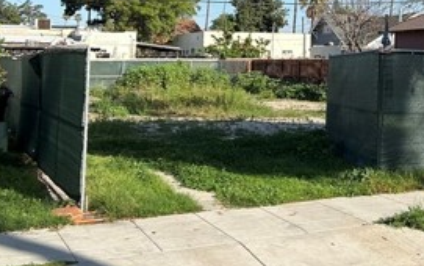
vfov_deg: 19.5
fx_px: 752
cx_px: 421
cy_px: 0
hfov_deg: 29.5
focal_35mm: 65
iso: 50
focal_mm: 5.7
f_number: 1.5
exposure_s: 1/2695
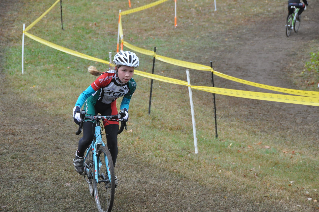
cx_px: 160
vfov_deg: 10.1
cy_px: 106
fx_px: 1195
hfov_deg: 15.2
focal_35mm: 135
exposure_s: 1/500
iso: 900
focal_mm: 90
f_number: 5.3
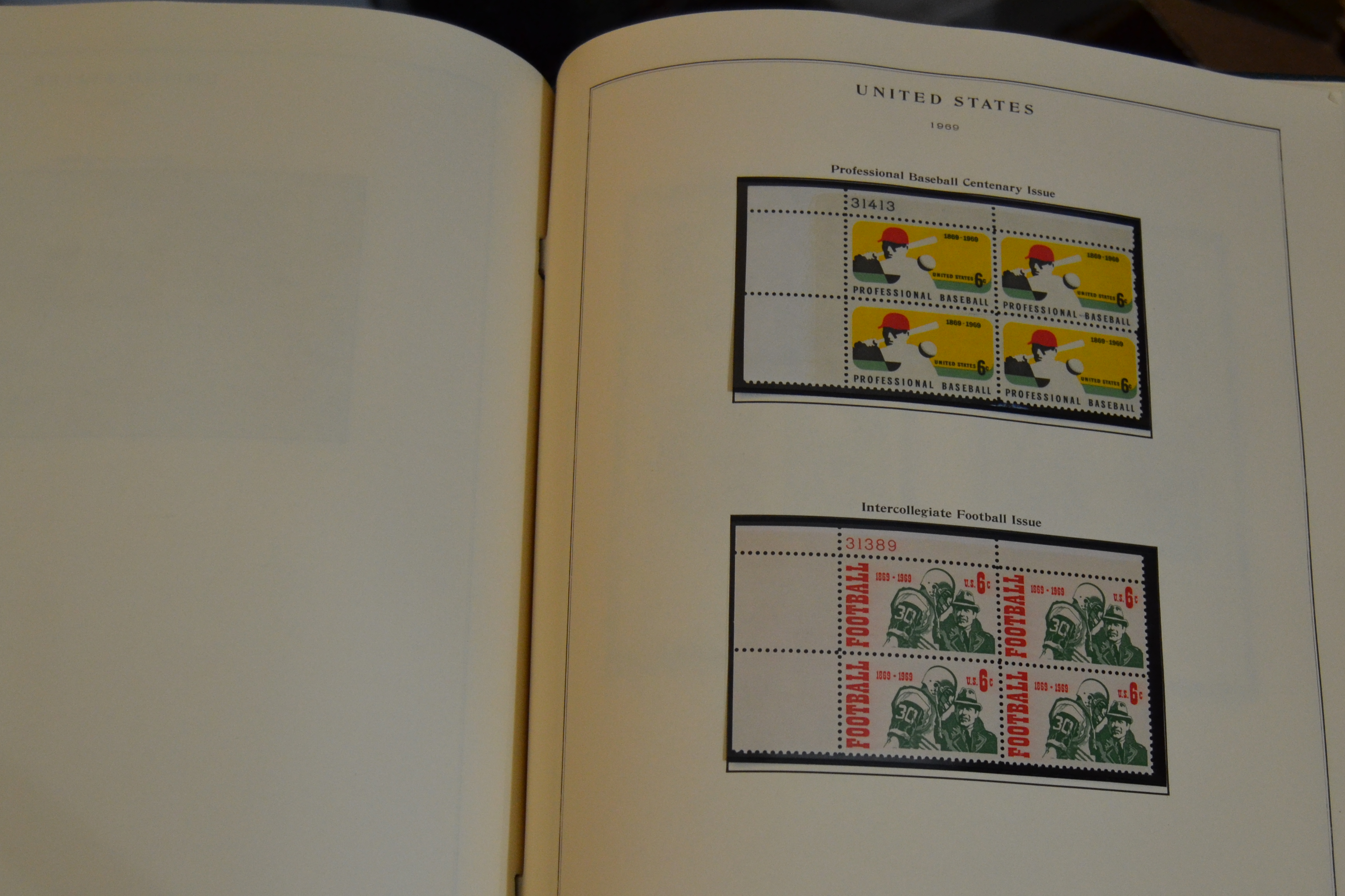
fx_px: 1943
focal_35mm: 52
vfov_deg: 25.9
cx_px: 857
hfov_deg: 37.9
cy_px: 586
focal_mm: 26
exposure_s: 1/60
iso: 1000
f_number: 4
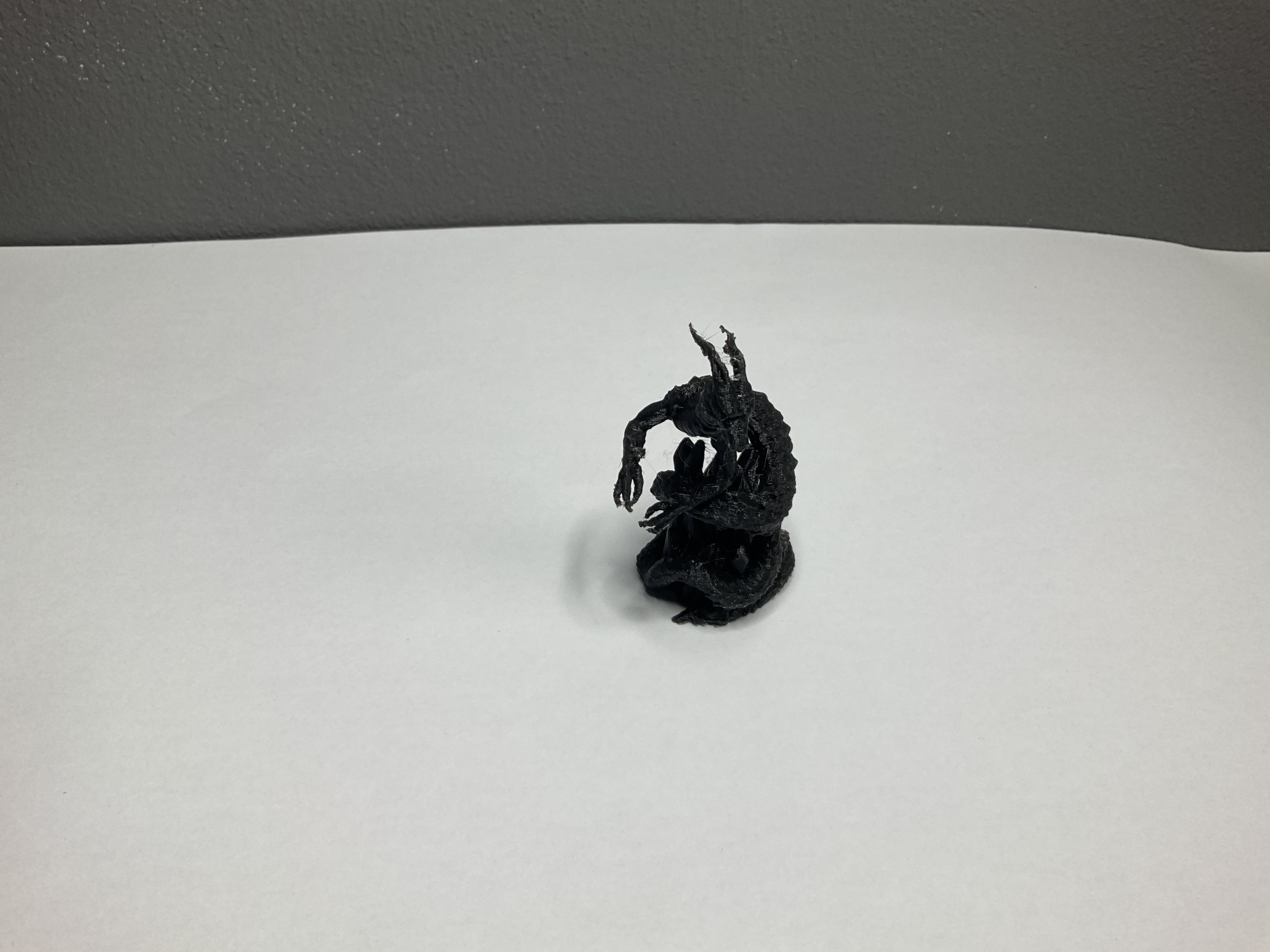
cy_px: 476
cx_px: 635
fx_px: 1064
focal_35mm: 29
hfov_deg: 61.7
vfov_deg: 48.2
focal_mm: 3
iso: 20
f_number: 1.8
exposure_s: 1/120
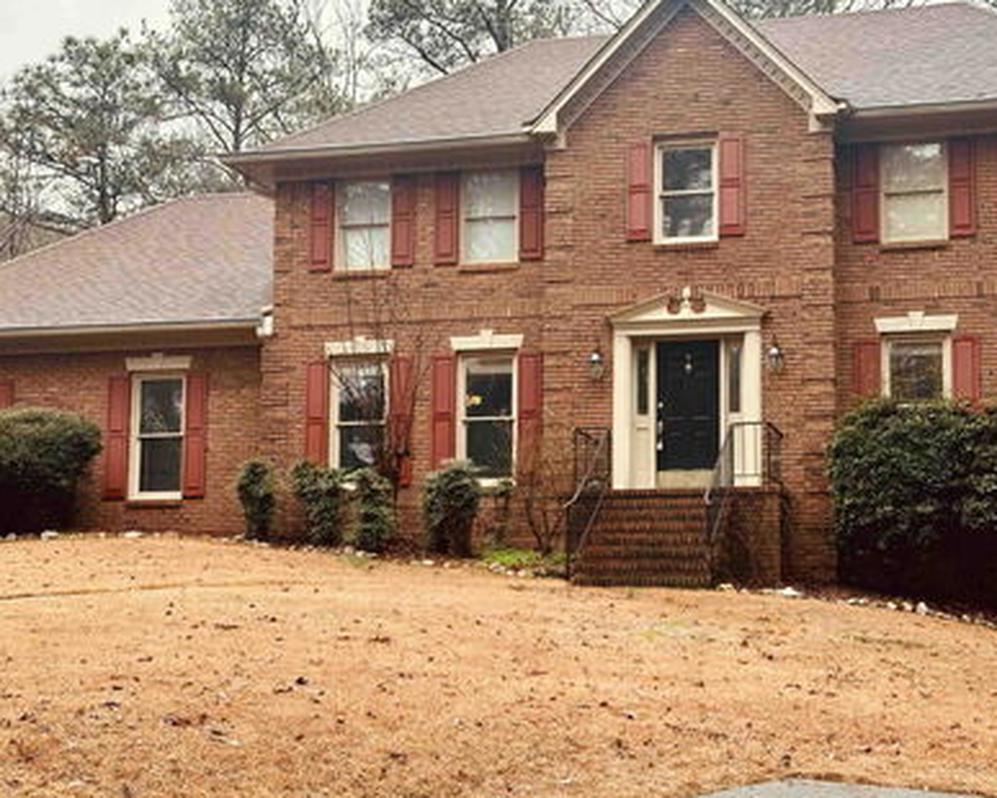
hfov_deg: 30.4
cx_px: 574
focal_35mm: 62
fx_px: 1830
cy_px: 430
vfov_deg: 24.6
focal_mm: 6.86
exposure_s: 1/121
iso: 64
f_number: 1.78
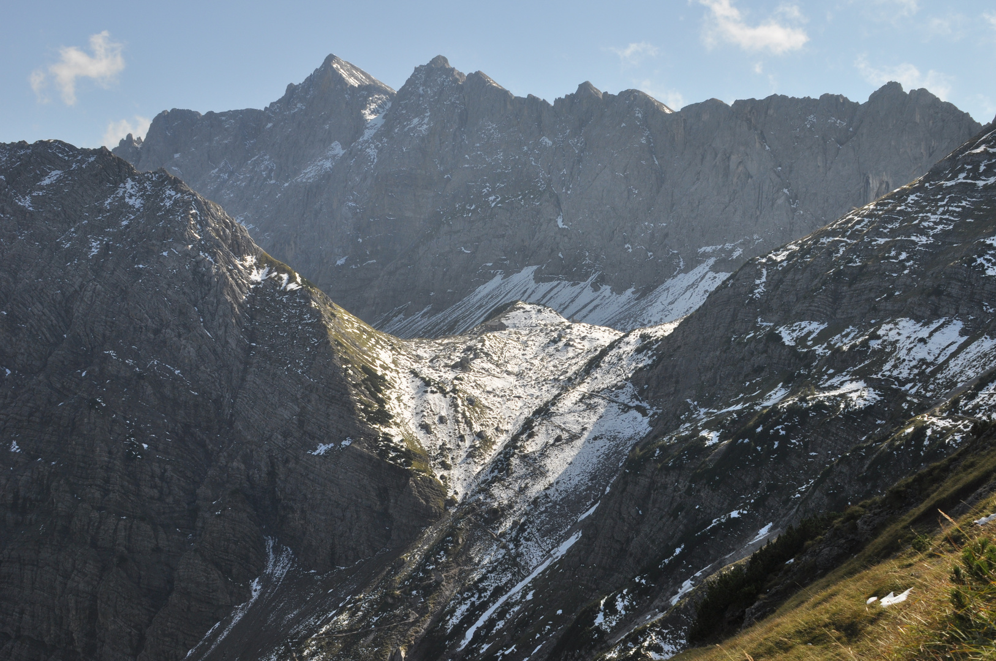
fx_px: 1285
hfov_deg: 42.4
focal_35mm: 46
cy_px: 330
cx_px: 498
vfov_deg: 28.9
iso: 200
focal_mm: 31
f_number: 10
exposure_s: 1/400
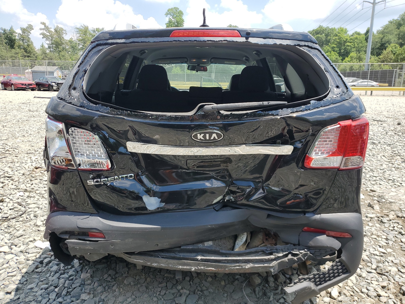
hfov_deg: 67.3
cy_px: 152
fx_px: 304
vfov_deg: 53.1
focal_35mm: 26
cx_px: 202
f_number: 1.5
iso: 50
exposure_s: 1/1667
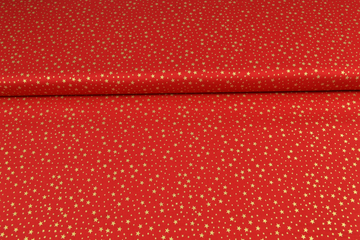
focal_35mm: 36
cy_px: 120
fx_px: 360
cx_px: 180
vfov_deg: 36.9
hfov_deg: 53.1
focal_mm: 24
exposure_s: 1/13
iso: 100
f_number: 9
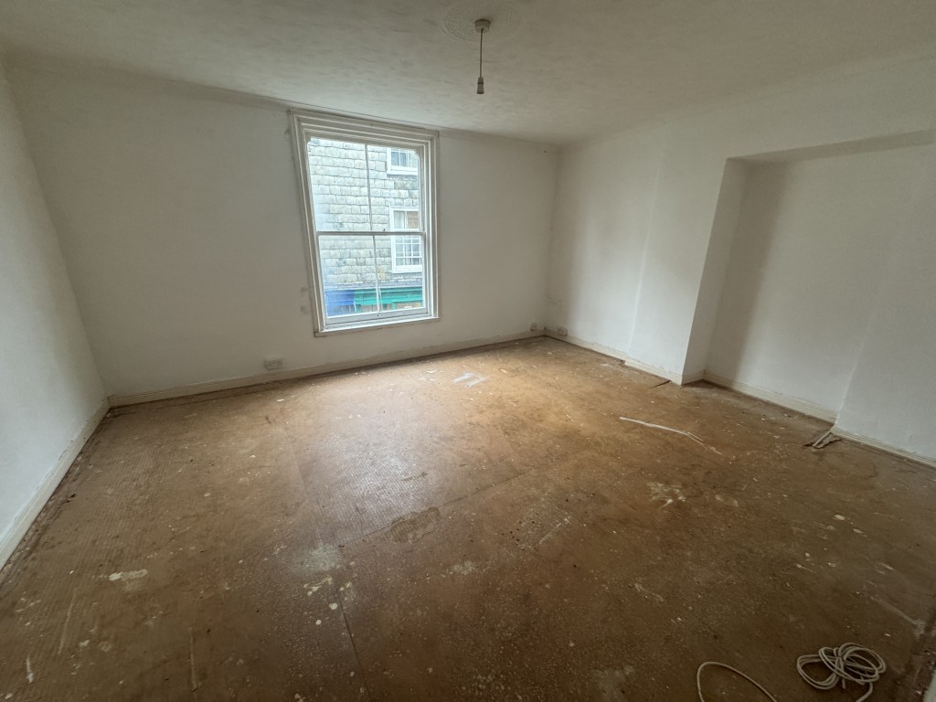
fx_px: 379
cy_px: 351
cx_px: 468
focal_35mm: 14
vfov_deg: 85.7
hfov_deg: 102.1
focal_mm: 2.22
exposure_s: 1/99
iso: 320
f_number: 2.2
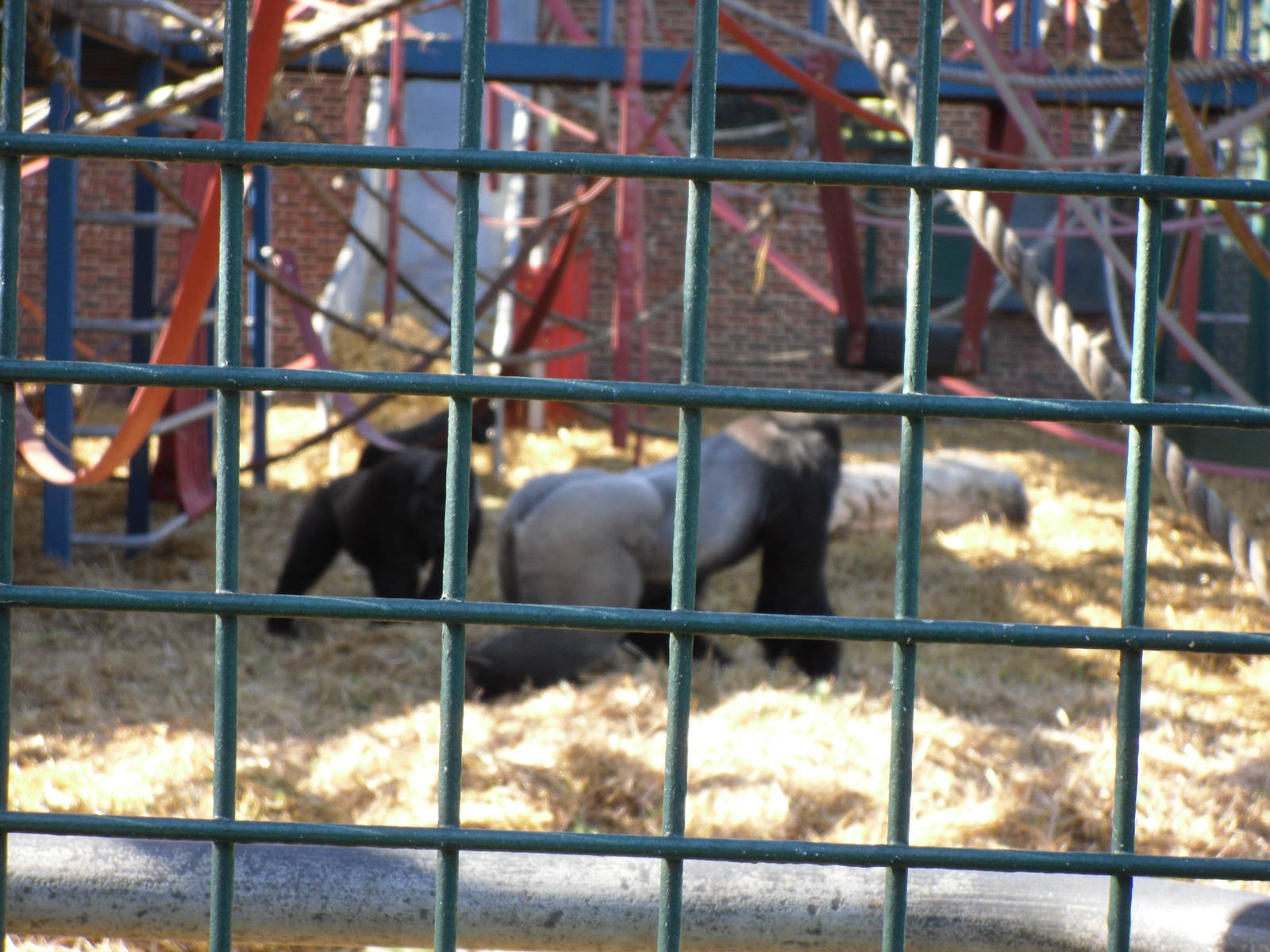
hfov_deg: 18.7
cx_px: 635
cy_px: 476
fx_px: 3852
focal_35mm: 105
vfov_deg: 14.1
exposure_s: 1/38
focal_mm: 18.9
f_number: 5.6
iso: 100
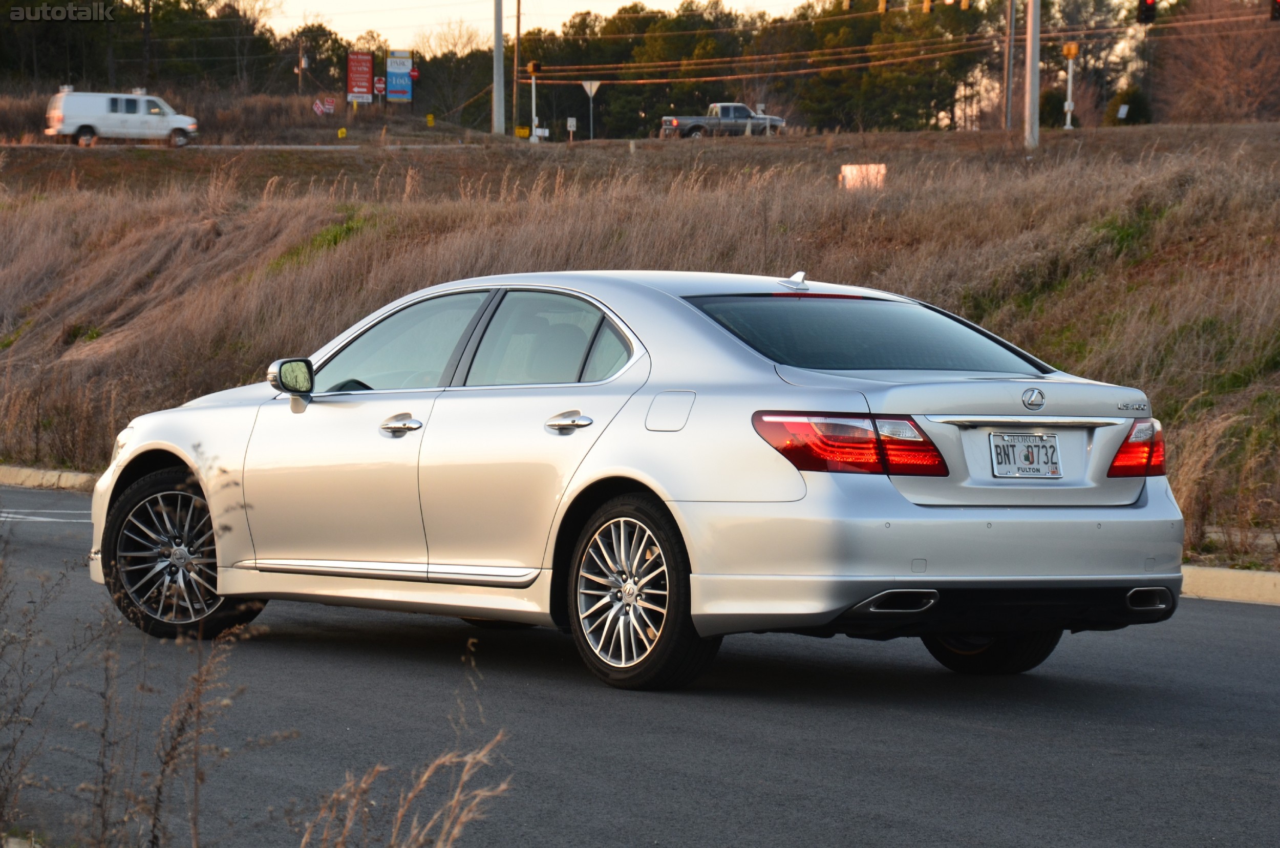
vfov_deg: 9.6
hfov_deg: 14.4
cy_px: 424
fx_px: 5056
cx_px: 640
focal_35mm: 142
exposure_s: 1/50
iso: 400
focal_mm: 95
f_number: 10
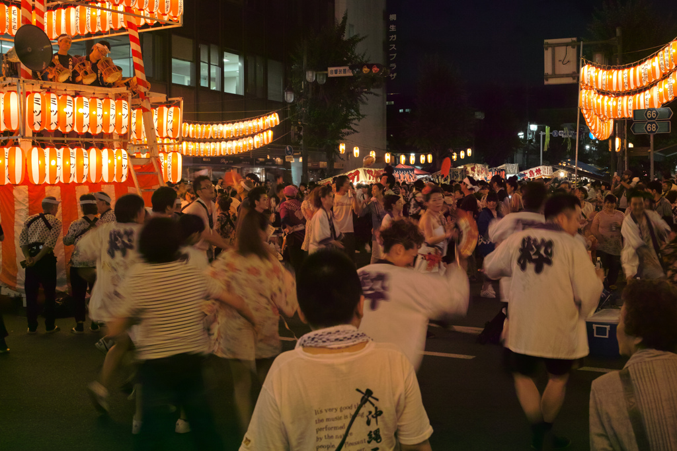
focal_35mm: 45
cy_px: 226
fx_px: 846
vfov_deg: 29.8
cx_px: 338
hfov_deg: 43.6
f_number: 5.6
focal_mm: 30
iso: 400
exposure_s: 1/13
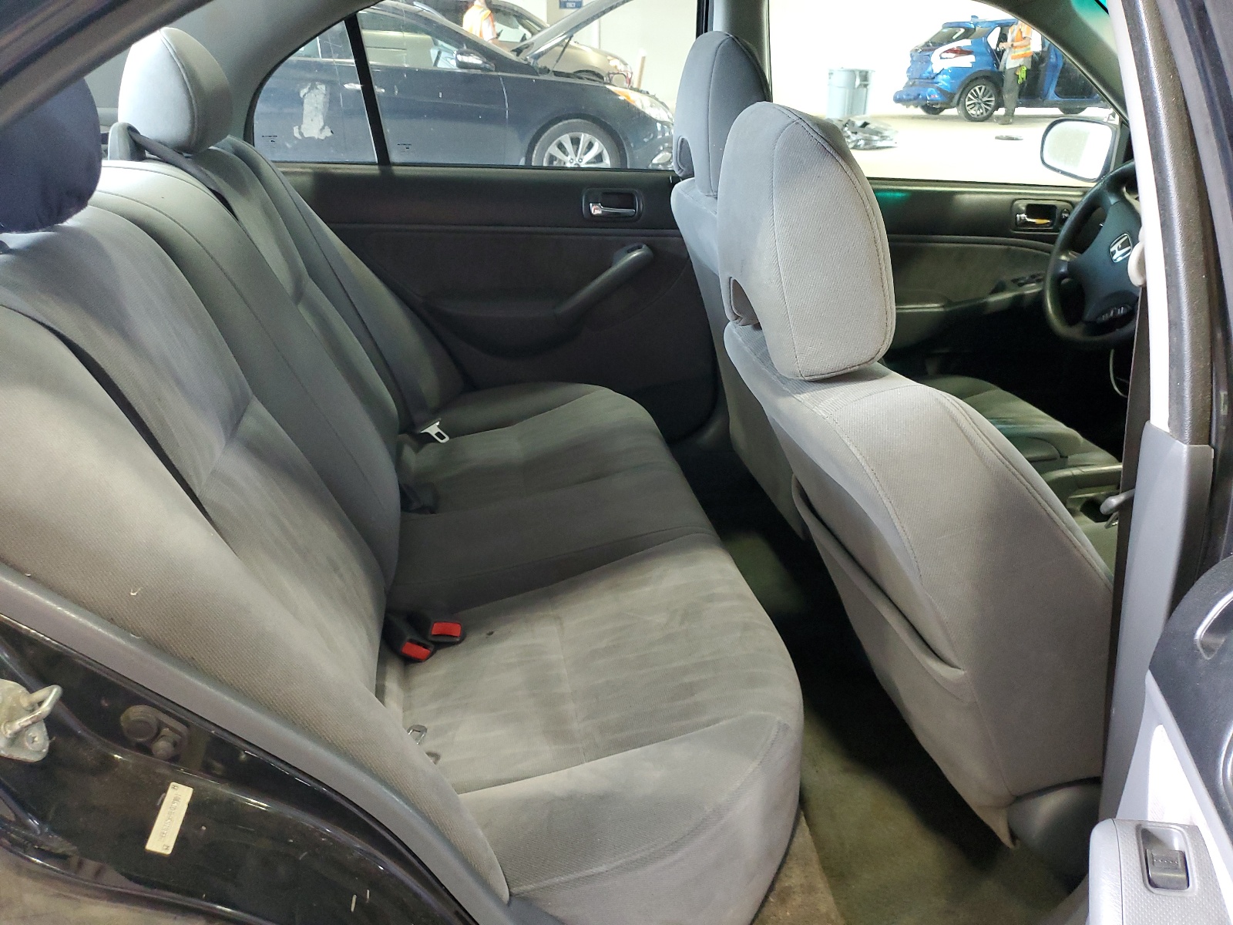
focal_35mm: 26
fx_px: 926
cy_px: 462
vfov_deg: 53.1
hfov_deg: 67.3
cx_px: 616
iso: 289
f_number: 1.5
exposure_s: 1/30
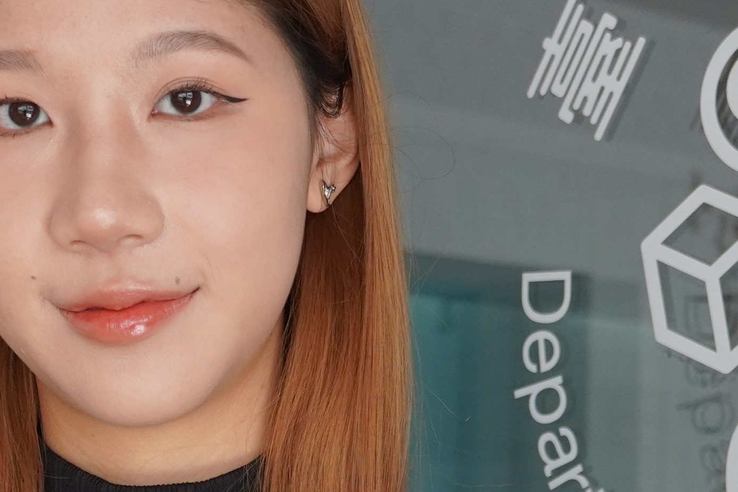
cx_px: 494
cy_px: 599
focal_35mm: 143
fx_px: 2931
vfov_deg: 9.5
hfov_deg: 14.3
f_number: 4
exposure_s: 1/160
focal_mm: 22
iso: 320
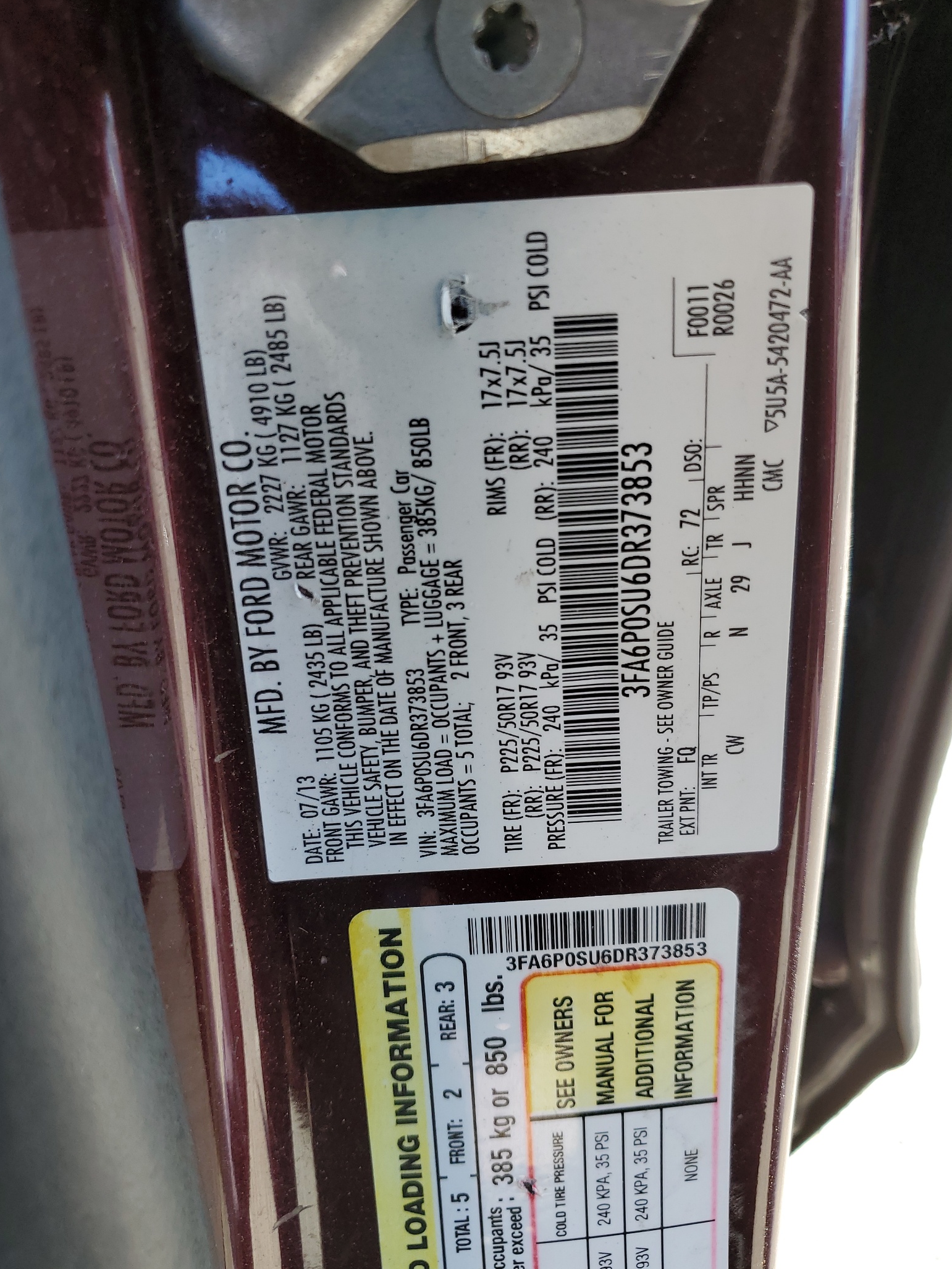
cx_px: 478
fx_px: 990
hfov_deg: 51.4
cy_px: 618
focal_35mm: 27
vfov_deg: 65.3
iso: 50
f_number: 1.5
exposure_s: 1/182
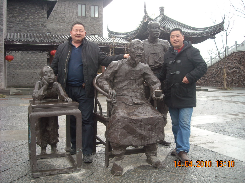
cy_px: 92
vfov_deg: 40.7
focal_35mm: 35
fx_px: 248
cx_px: 122
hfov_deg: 52.6
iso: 64
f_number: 2.8
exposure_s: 1/135
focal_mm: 5.7
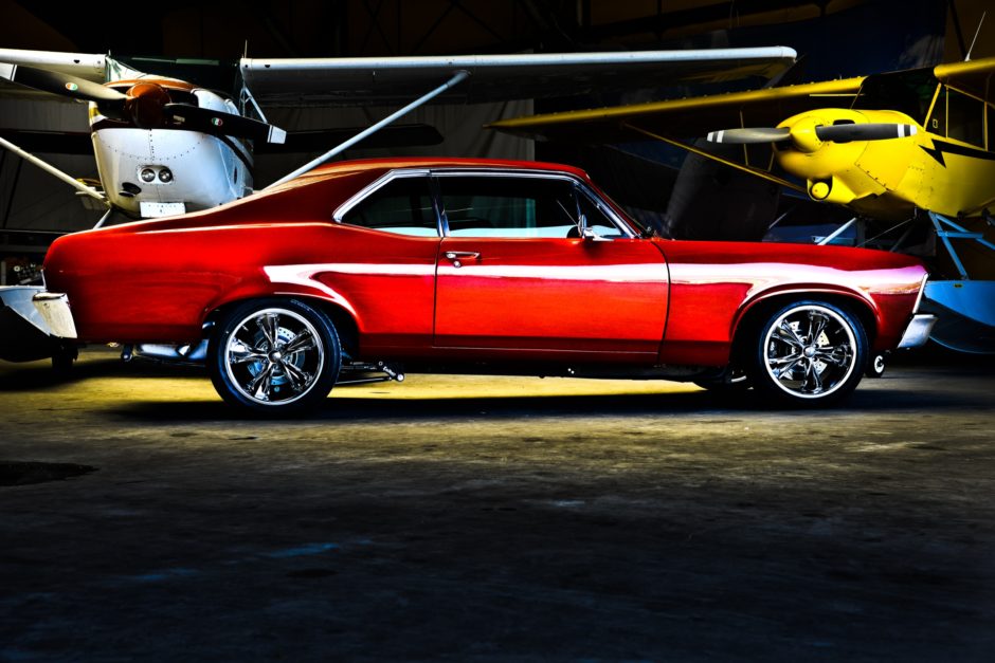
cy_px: 332
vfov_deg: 26.0
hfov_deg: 38.2
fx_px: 1437
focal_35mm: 52
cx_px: 498
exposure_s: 1/10
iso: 100
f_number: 8
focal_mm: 52
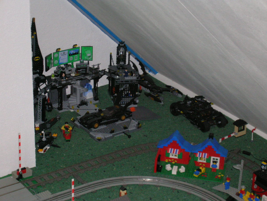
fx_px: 787
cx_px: 134
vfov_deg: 14.5
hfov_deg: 19.3
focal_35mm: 102
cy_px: 100
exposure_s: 1/60.1
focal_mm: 17.1
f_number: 4.9
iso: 200
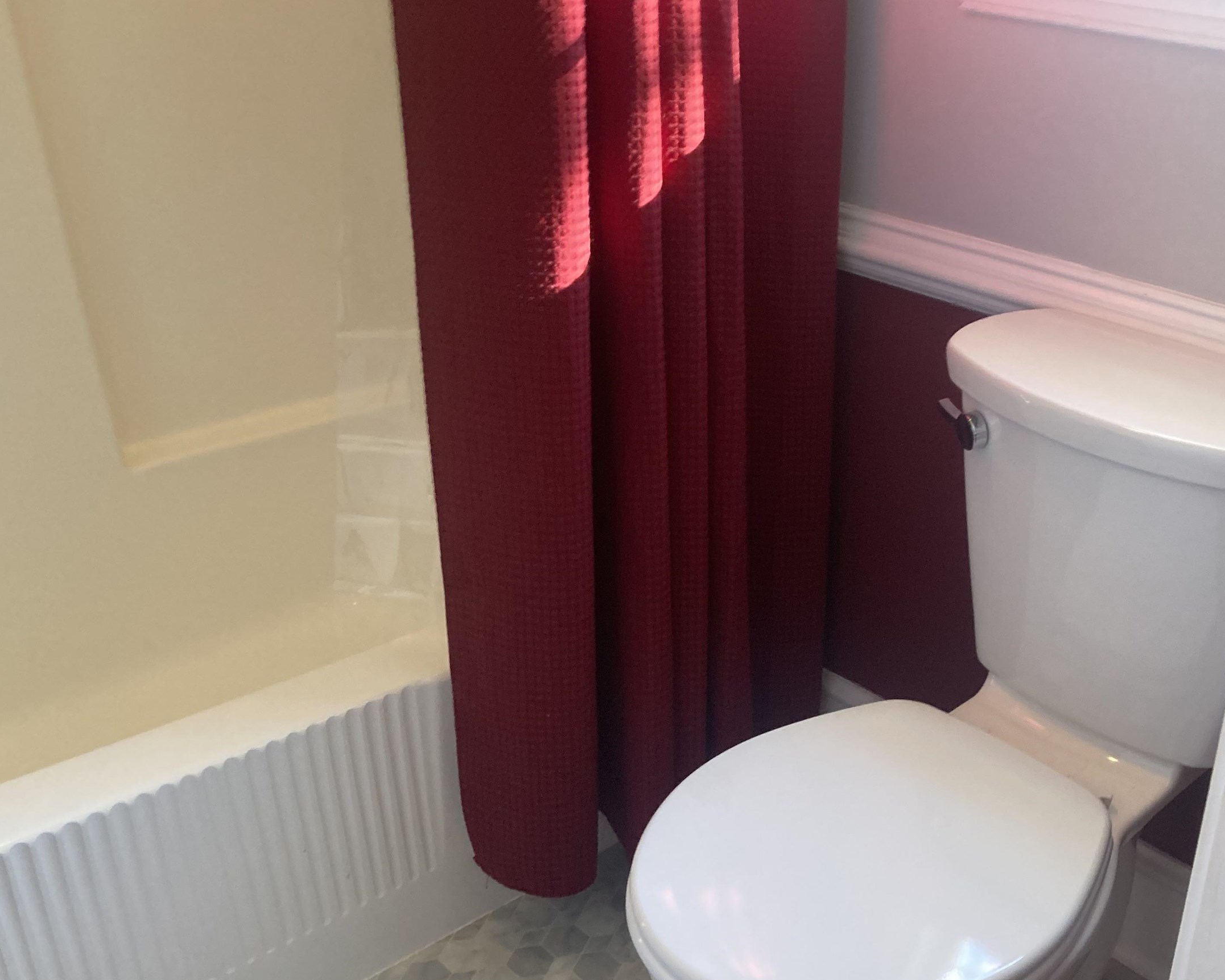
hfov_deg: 45.9
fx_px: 1414
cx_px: 845
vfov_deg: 38.1
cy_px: 587
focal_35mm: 39
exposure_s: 1/60
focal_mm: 3.99
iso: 160
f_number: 1.8
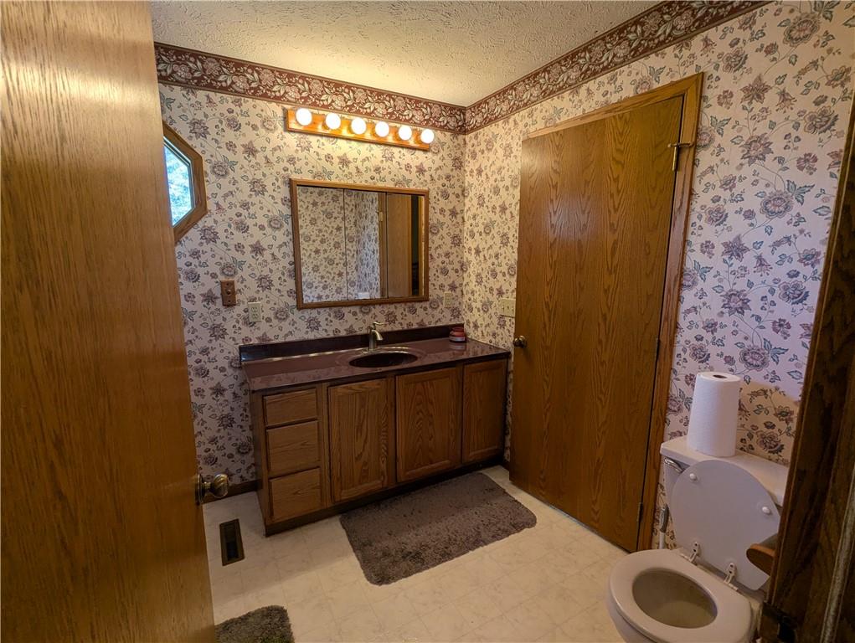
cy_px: 322
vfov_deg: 78.2
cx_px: 428
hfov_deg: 94.4
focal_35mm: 16
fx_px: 396
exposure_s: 1/60
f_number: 2.2
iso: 48
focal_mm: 2.35
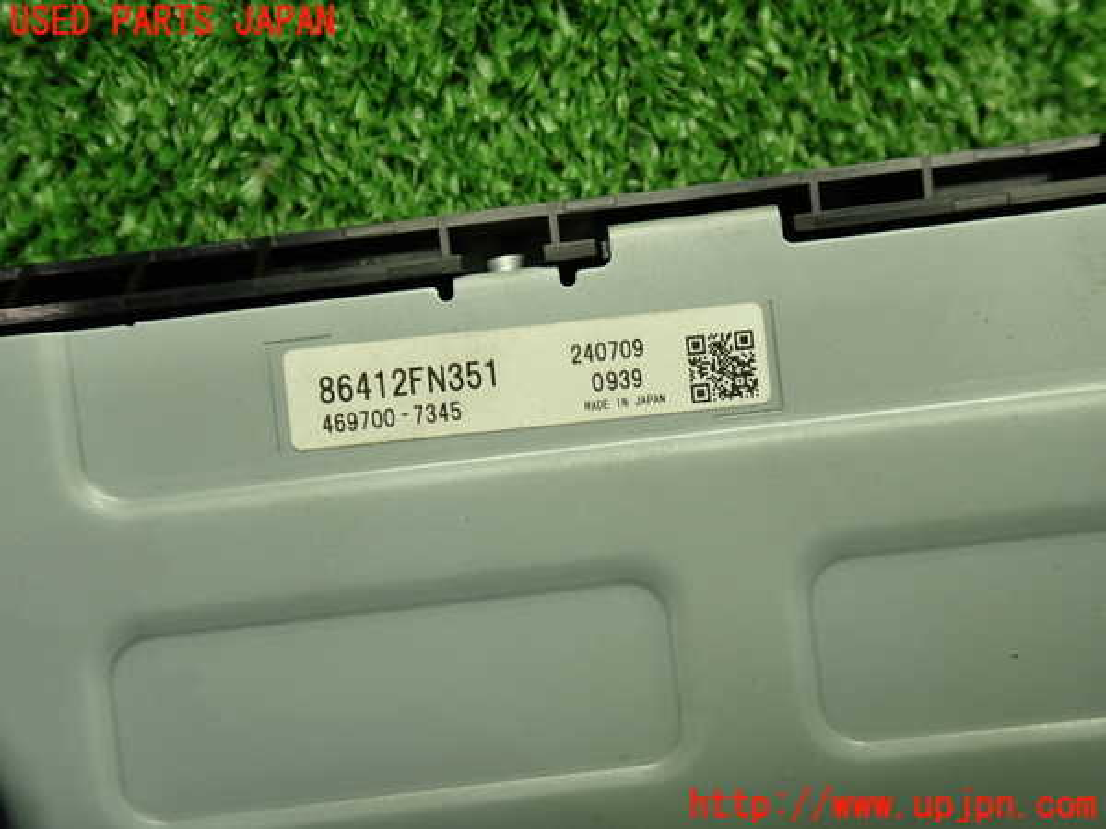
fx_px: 959
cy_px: 414
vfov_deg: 46.8
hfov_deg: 60.0
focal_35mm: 30
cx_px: 553
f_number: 2.3
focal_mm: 5.4
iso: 200
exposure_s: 1/50
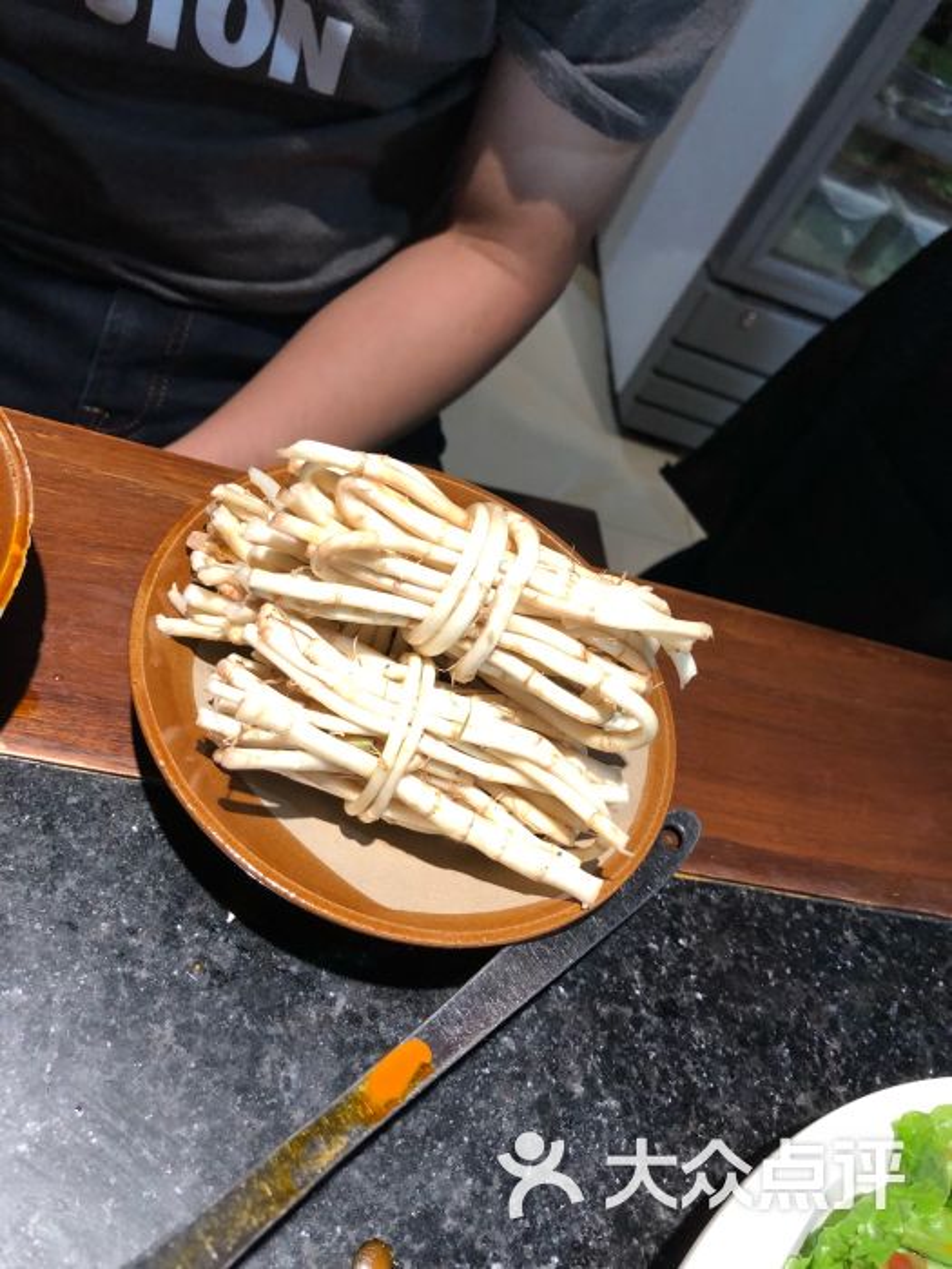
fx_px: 1063
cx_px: 476
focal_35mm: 29
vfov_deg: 61.7
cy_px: 634
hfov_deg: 48.2
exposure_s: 1/17
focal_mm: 3.99
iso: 50
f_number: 1.8
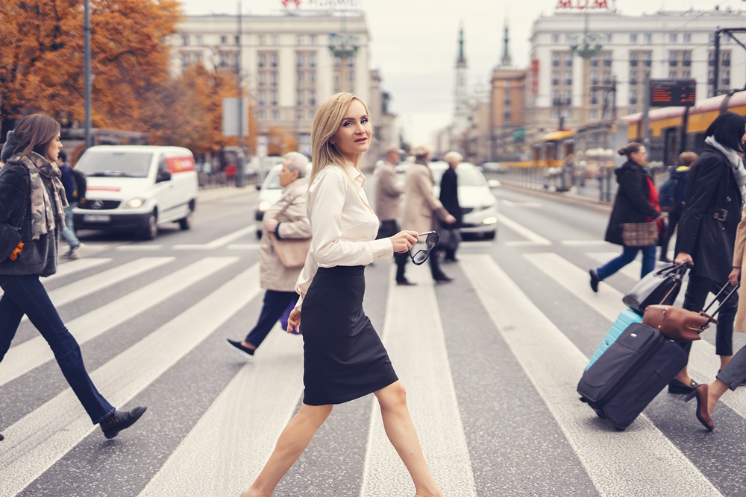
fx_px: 1036
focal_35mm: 50
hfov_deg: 39.6
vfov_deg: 27.0
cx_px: 373
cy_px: 248
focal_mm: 50
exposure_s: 1/5000
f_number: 1.4
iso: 250
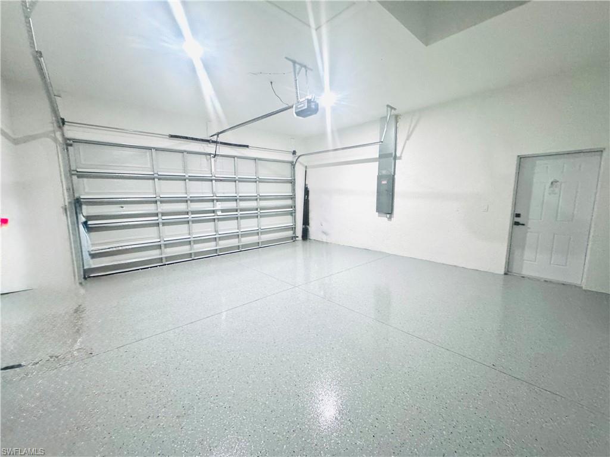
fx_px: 247
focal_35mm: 14
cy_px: 228
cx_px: 305
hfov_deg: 102.1
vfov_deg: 85.7
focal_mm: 2.22
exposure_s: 1/60
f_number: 2.2
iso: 1000
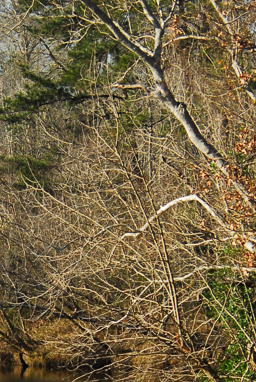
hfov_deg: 3.7
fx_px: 3994
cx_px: -61
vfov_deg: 5.5
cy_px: 370
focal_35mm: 375
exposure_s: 1/1250
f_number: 5.6
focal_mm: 85
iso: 400
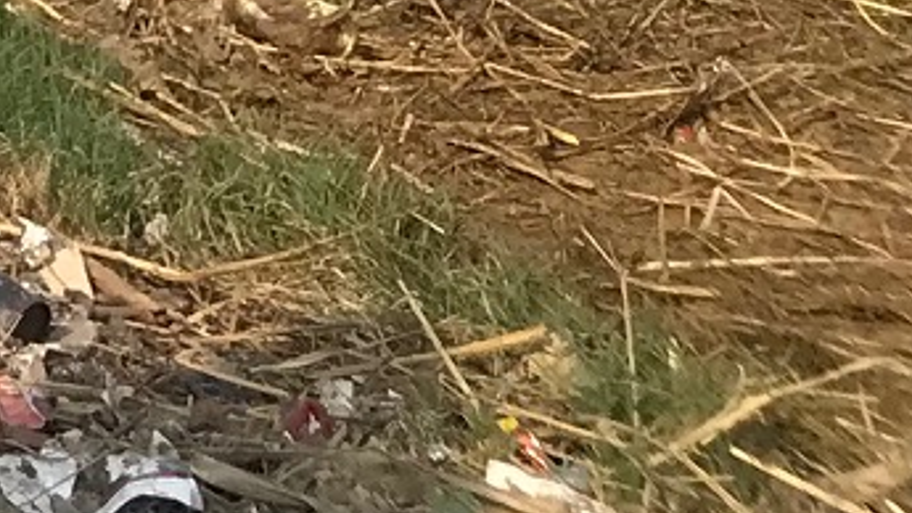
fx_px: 4304
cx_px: -1486
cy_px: -1343
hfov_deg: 10.1
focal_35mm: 178
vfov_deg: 6.0
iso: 20
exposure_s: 1/1597
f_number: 1.8
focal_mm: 3.99
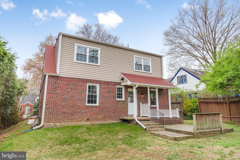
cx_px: 120
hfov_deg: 77.3
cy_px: 80
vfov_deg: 56.1
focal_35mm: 22
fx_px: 150
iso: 200
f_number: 7.1
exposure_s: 1/400
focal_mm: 22.5
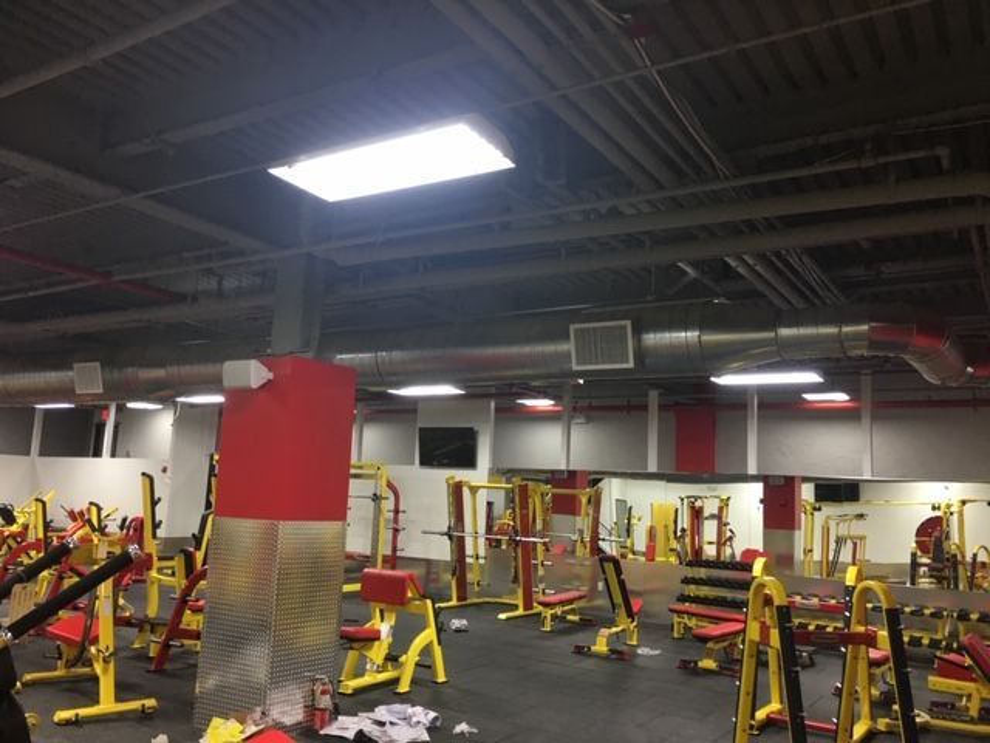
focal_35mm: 29
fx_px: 829
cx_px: 495
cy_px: 372
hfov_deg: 61.7
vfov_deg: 48.2
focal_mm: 4.15
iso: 40
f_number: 2.2
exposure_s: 1/30
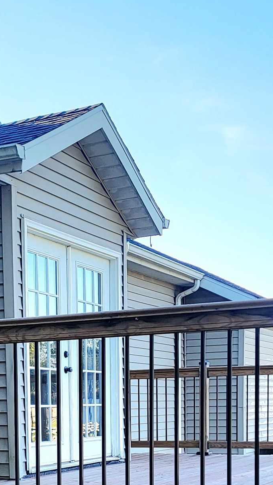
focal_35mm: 66
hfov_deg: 18.1
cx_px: 55
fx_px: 849
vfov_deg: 30.5
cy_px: 437
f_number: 1.8
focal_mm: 6.7
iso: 16
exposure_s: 1/185
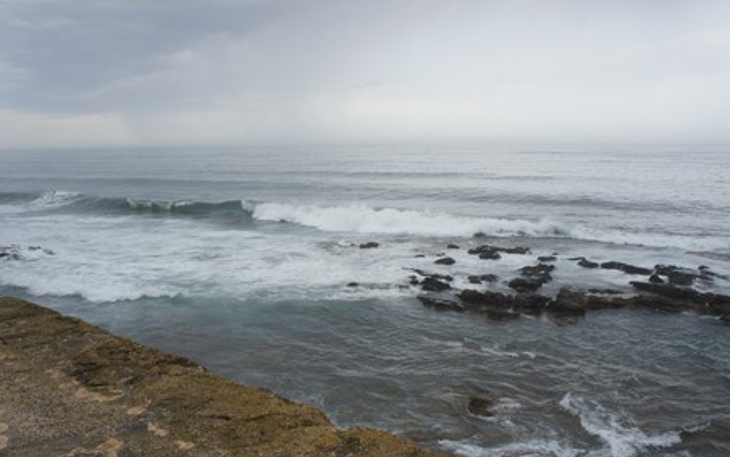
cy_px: 236
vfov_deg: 42.5
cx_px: 365
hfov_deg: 63.7
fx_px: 588
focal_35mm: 30
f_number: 8
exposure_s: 1/160
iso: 200
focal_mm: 19
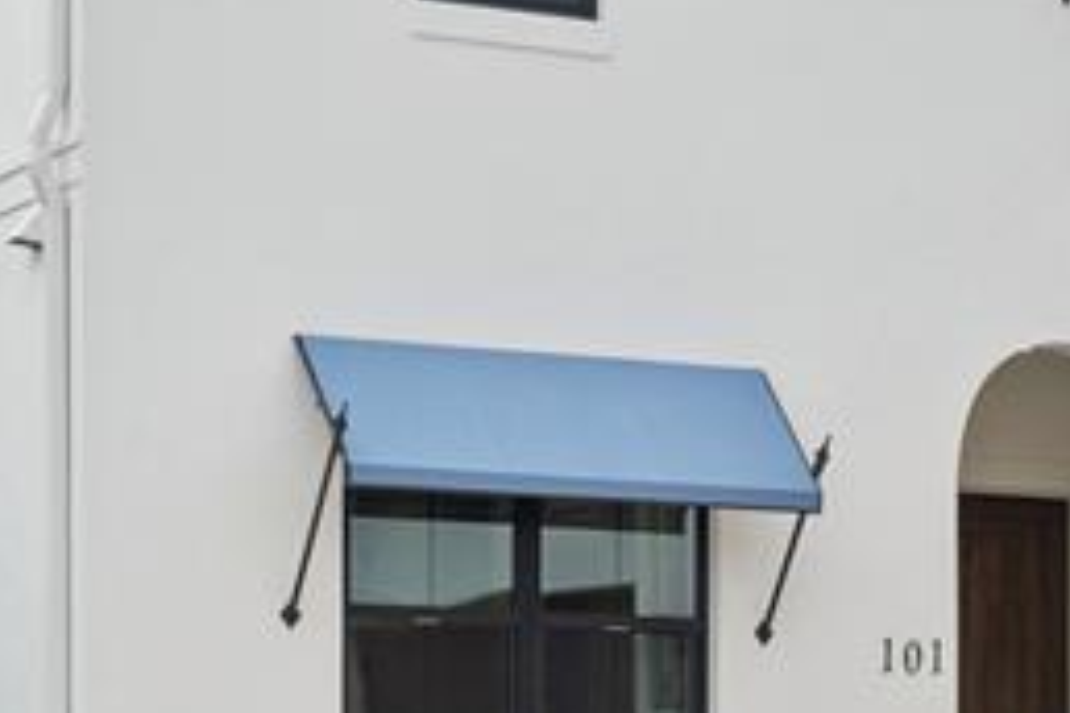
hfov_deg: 14.3
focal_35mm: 139
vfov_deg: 9.8
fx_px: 4131
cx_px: 1286
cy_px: 725
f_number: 8
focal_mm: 35
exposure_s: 1/250
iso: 200
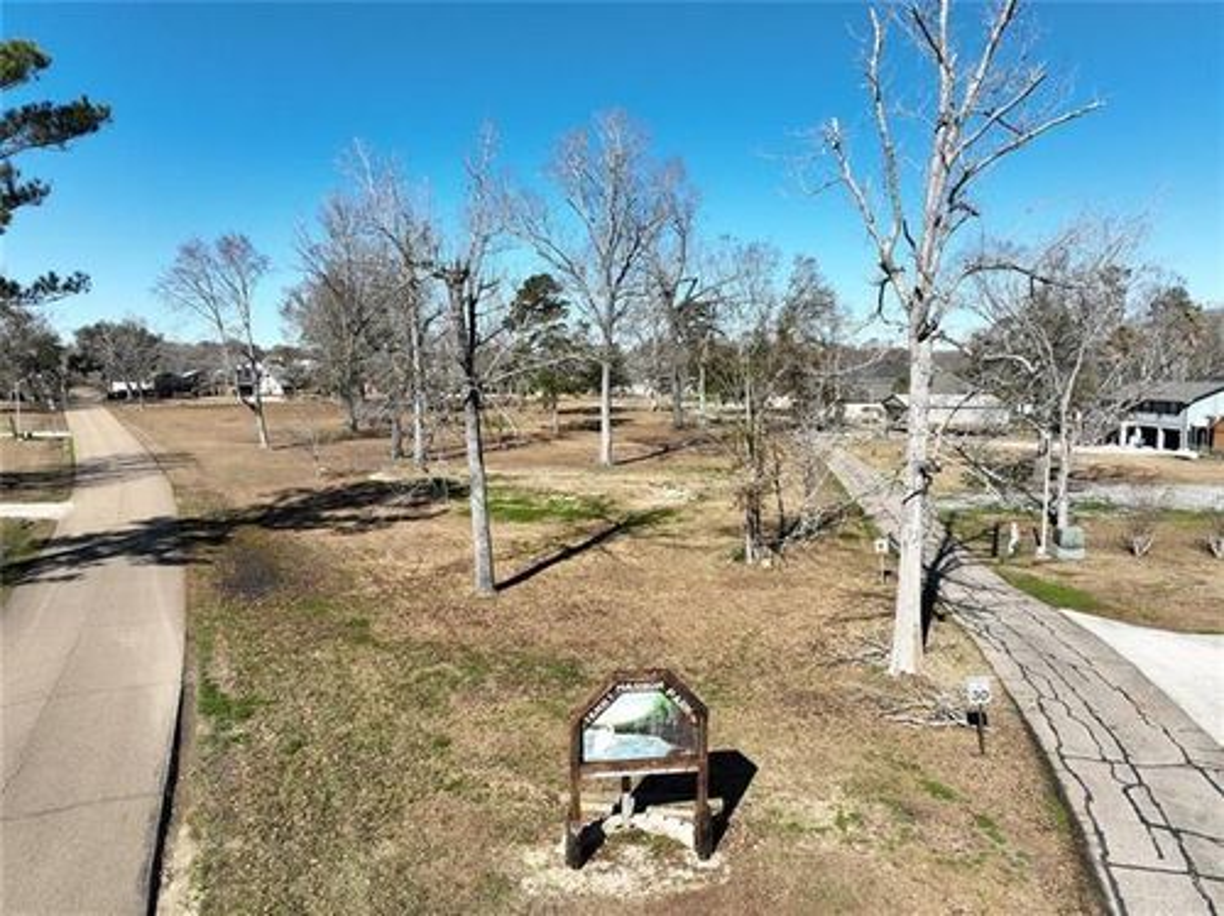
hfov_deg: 71.6
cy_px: 458
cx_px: 612
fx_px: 848
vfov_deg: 56.7
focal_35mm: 24
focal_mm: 12.29
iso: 100
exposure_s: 1/1600
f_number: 2.8
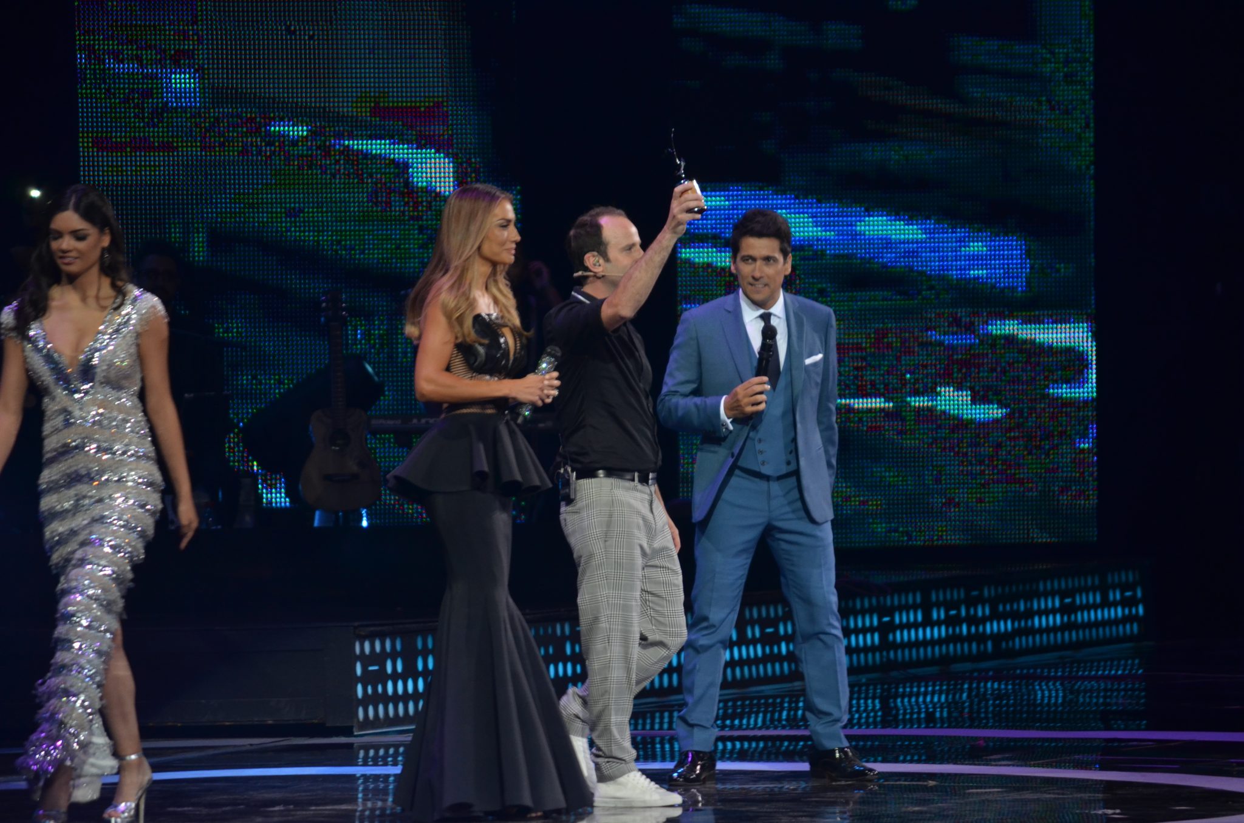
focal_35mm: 300
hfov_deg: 6.9
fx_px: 10344
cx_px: 622
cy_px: 412
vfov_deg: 4.6
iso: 800
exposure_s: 1/125
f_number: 5.6
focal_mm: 200
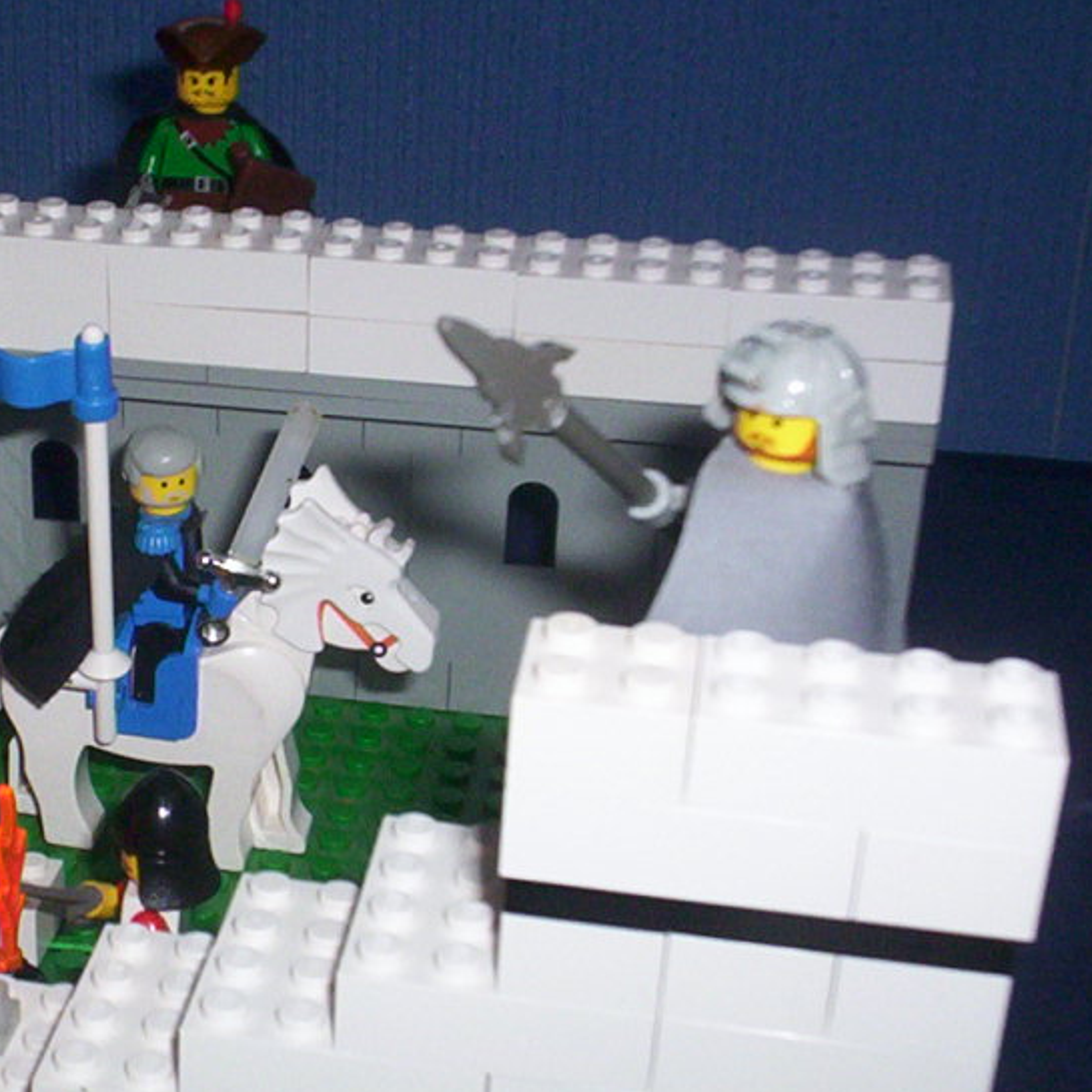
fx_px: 2605
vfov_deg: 23.6
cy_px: 647
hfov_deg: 23.2
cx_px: 156
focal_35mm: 73
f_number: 4.5
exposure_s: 1/60
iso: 140
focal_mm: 4.99
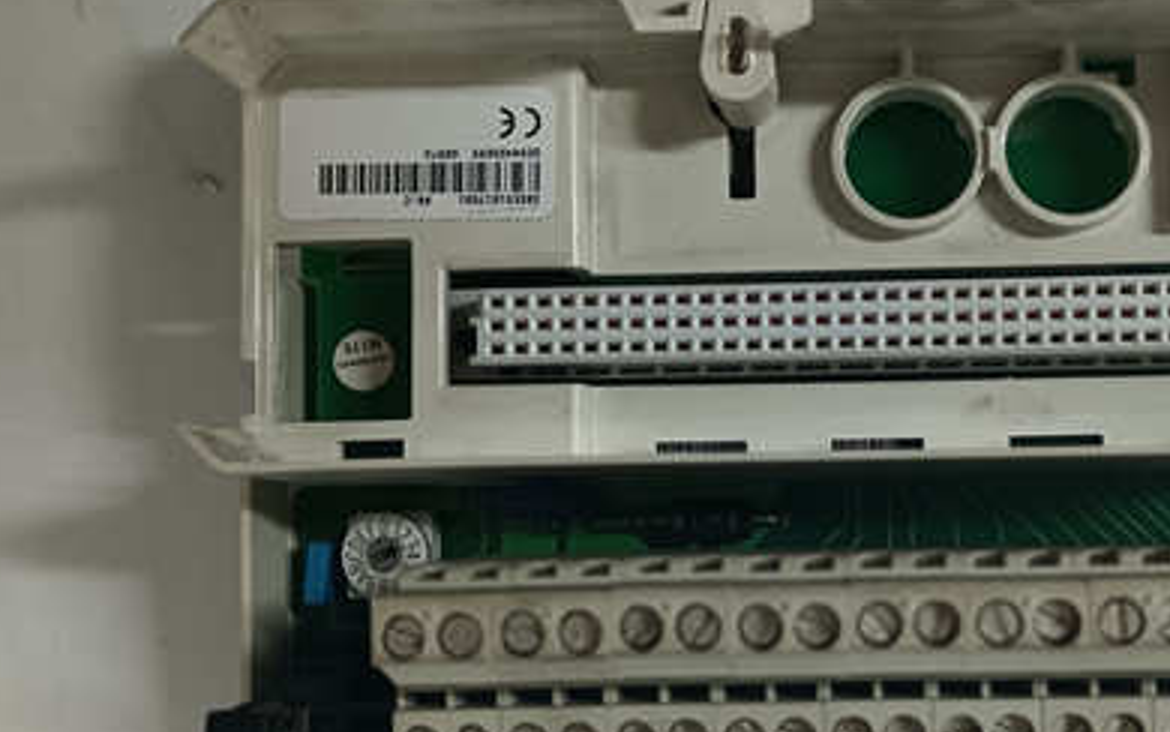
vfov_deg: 29.2
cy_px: 441
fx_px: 1403
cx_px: 804
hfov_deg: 44.4
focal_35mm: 44
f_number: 1.9
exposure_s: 1/100
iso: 1628
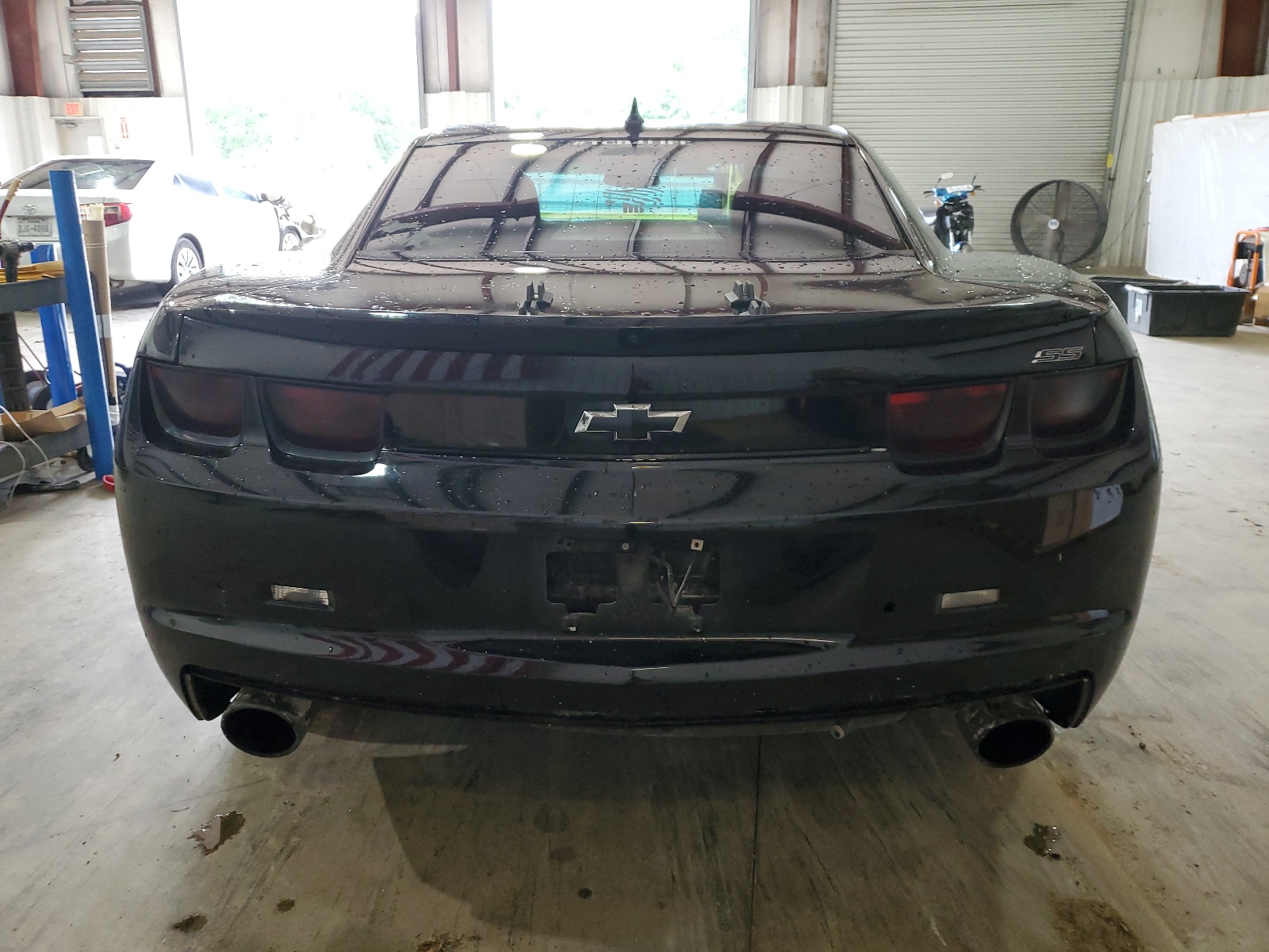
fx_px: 953
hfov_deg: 67.3
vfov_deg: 53.1
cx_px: 634
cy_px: 476
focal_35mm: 26
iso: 186
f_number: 1.5
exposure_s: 1/60.2
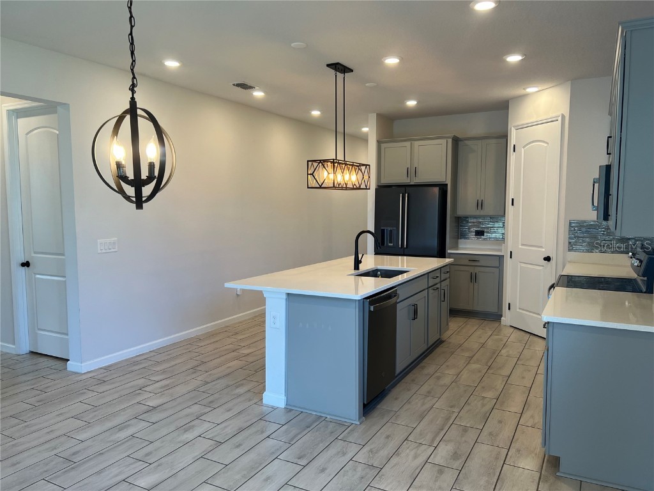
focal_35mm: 26
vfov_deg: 53.1
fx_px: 491
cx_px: 327
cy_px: 246
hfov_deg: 67.3
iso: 64
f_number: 1.5
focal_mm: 5.7
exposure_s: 1/120
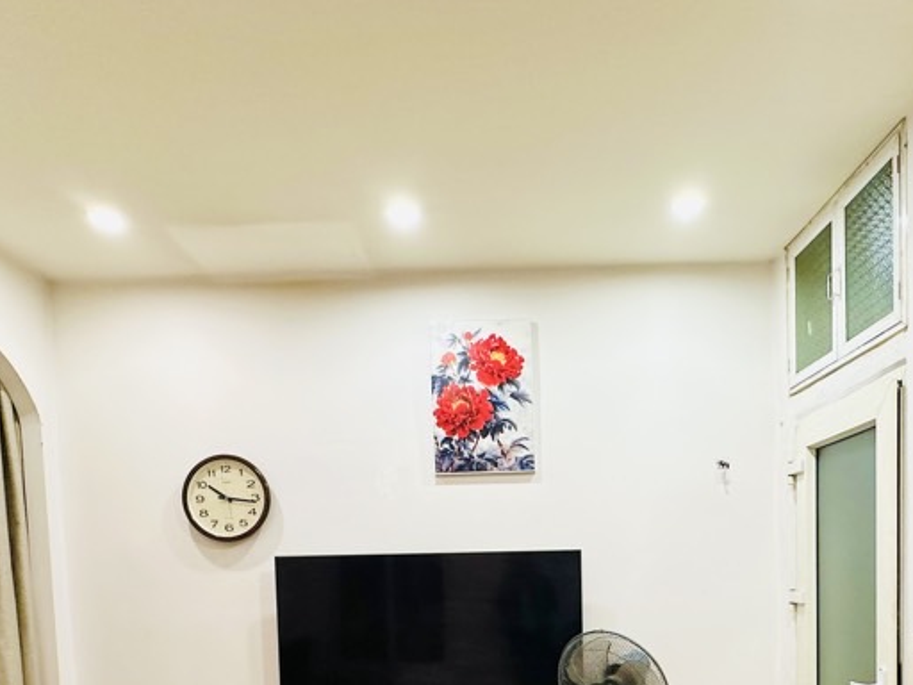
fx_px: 739
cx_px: 540
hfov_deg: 63.0
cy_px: 614
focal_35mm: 28
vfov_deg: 45.2
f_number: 2.2
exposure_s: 1/50
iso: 200
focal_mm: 2.22
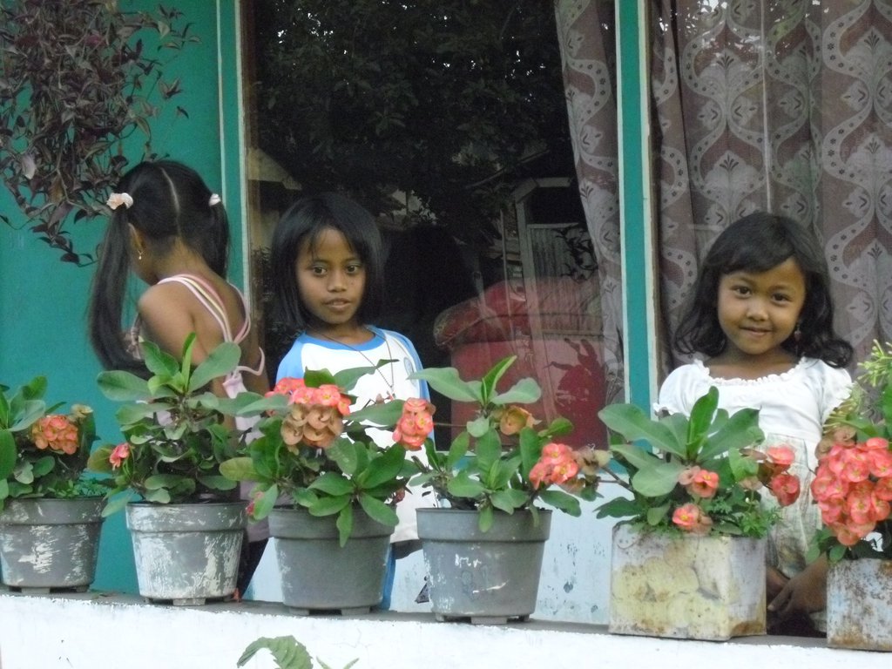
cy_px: 334
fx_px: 2010
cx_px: 446
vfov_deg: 18.9
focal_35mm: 78
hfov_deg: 25.0
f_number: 4.2
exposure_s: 1/100
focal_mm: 12.8
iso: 800
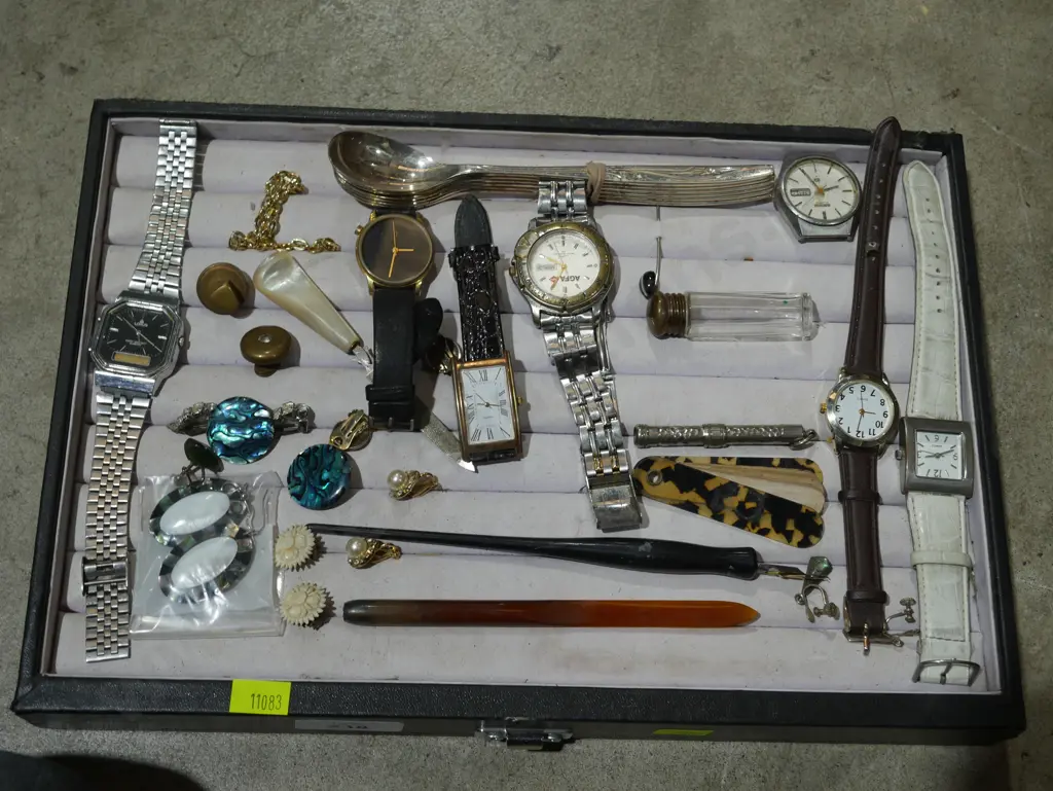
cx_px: 526
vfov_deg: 30.3
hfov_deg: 39.6
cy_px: 396
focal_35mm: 48
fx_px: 1461
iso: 200
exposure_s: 1/60
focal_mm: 24
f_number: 5.2
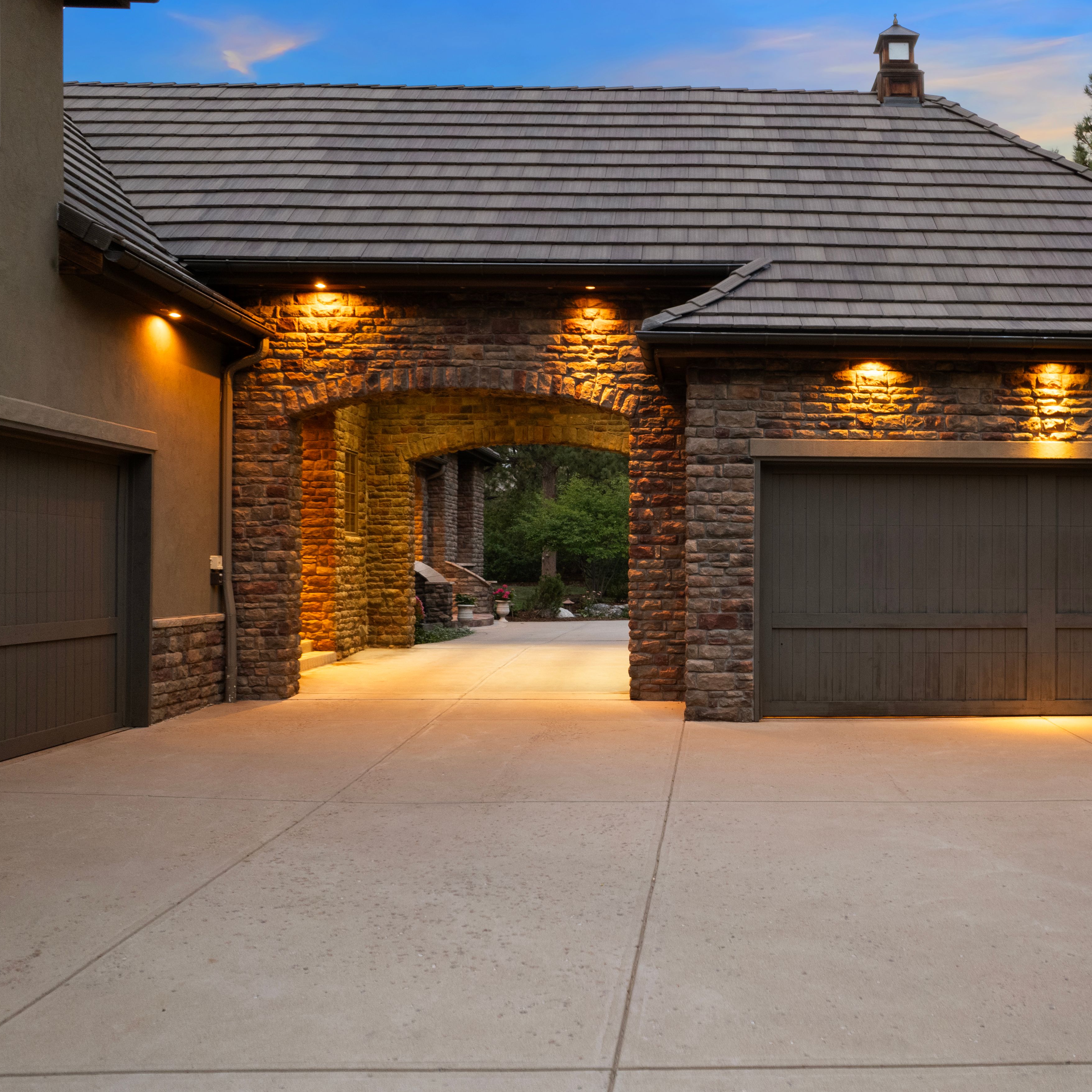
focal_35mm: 29
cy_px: 557
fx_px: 1035
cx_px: 739
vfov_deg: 55.6
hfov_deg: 54.4
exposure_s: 1/13
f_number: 2.8
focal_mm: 8.38
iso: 490
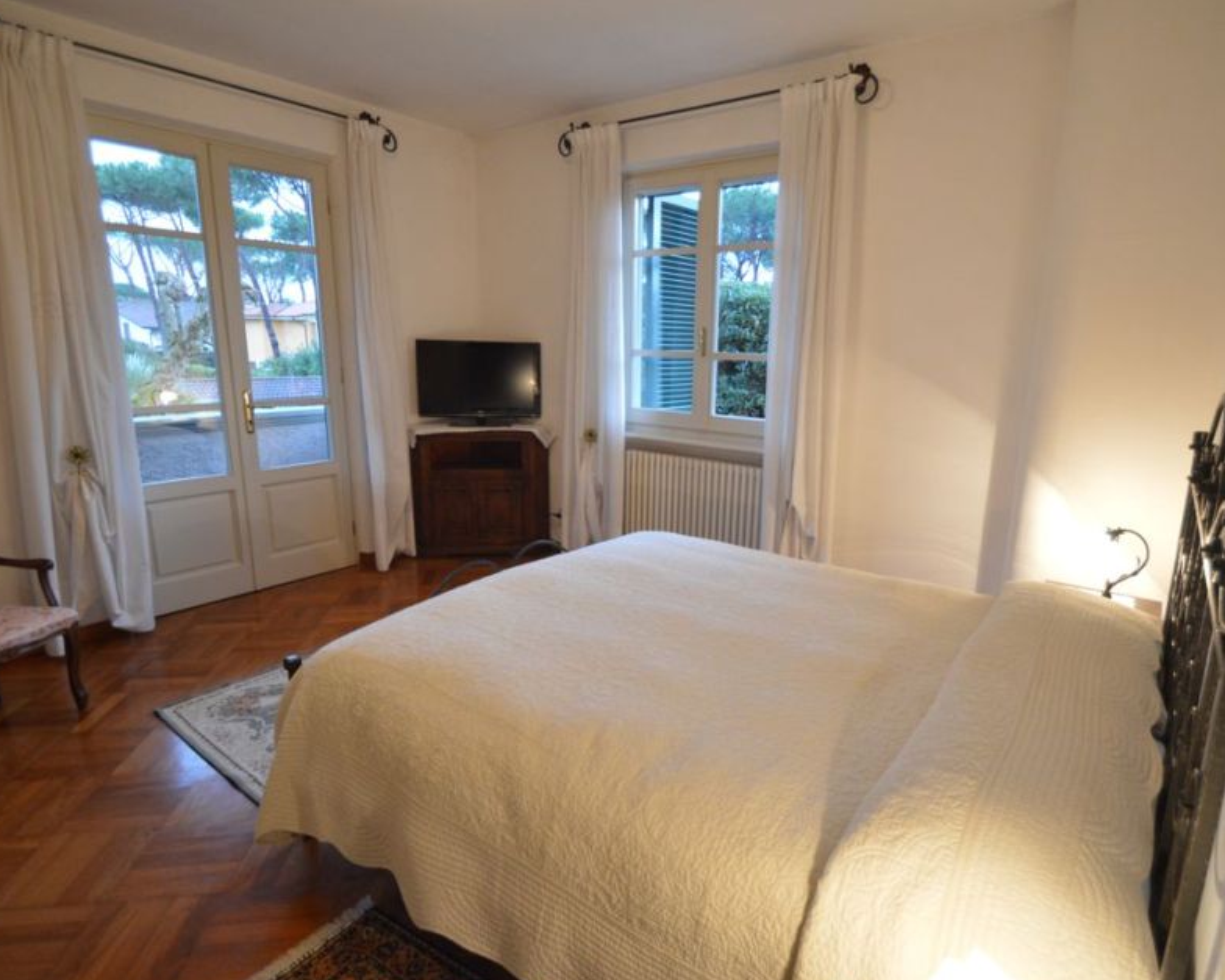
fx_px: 653
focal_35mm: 18
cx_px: 662
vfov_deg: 73.8
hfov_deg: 86.2
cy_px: 492
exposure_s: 1/60
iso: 1100
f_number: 3.5
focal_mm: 10
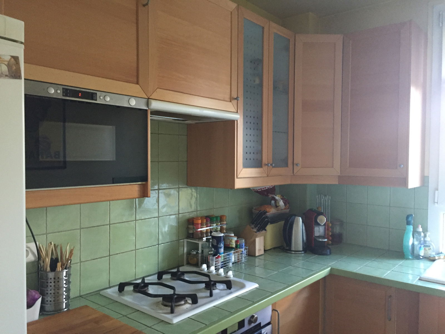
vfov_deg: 48.2
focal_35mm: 29
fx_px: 373
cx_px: 222
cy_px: 167
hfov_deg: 61.7
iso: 250
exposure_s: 1/25
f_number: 2.2
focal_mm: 4.15
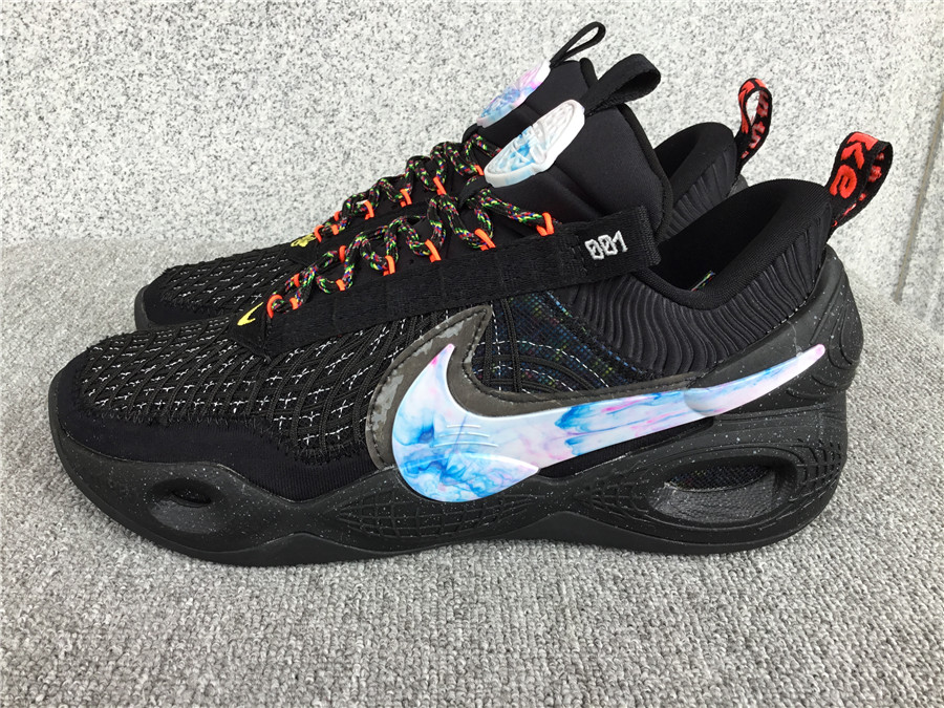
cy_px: 354
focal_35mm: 31
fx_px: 845
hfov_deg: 58.4
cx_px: 472
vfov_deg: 45.4
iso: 25
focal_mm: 3.3
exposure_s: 1/127
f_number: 2.4
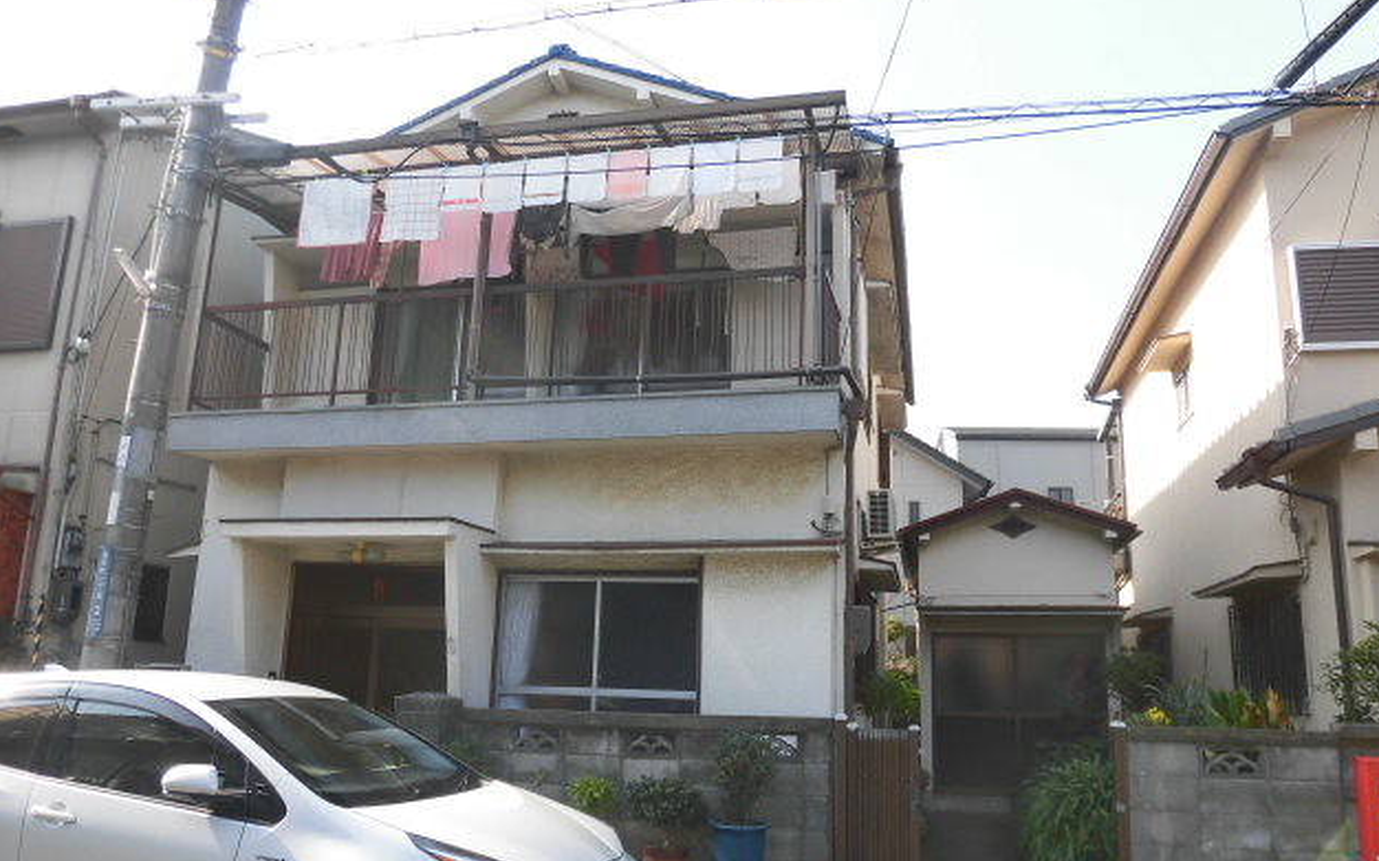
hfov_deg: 70.4
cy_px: 478
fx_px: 977
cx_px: 701
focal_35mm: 26
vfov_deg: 47.5
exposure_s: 1/400
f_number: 3.1
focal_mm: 4.3
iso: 100
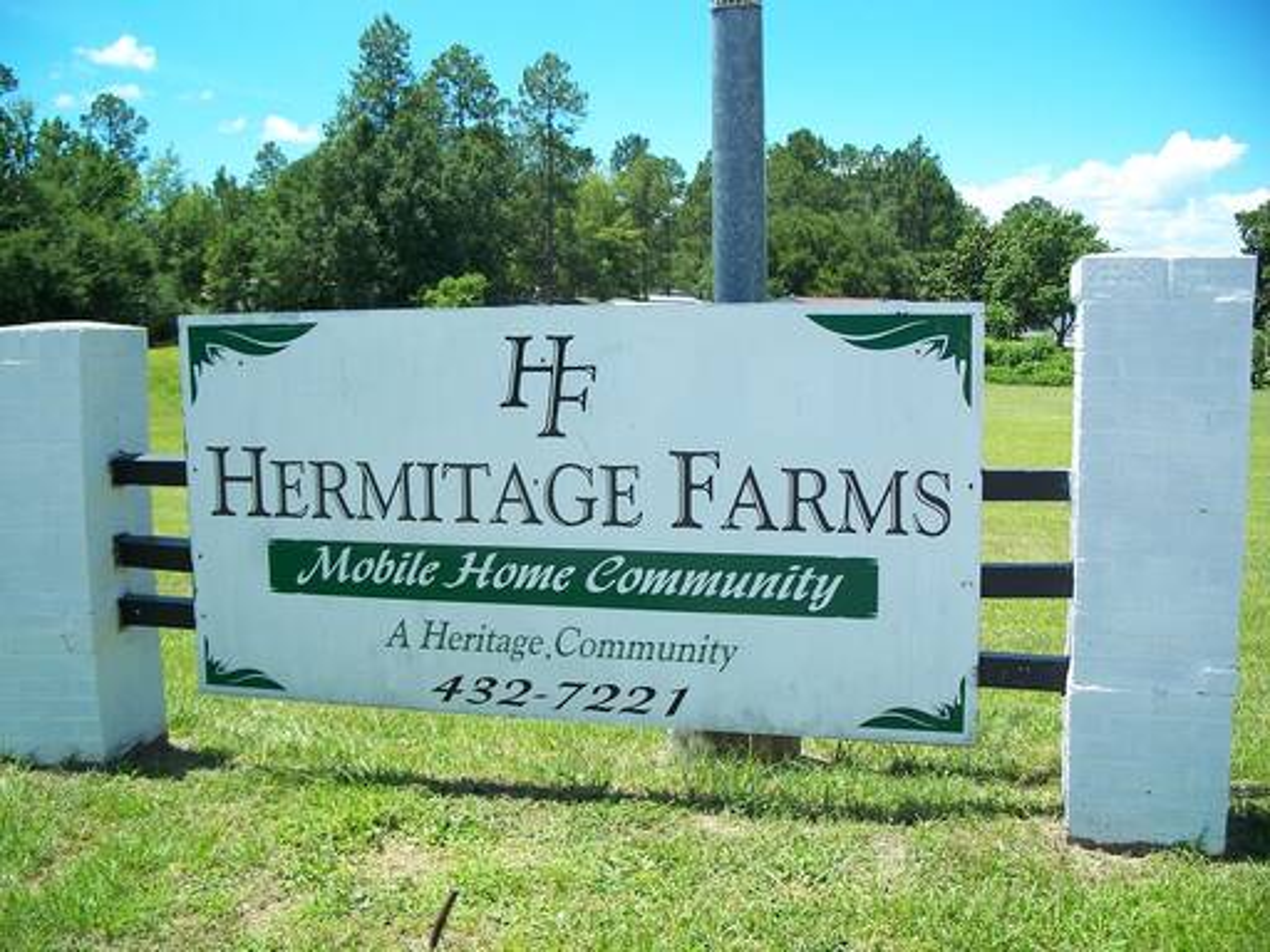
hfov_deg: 50.1
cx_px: 635
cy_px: 476
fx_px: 1357
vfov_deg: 38.7
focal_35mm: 37
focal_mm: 7.8
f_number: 2.8
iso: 64
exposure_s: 1/500
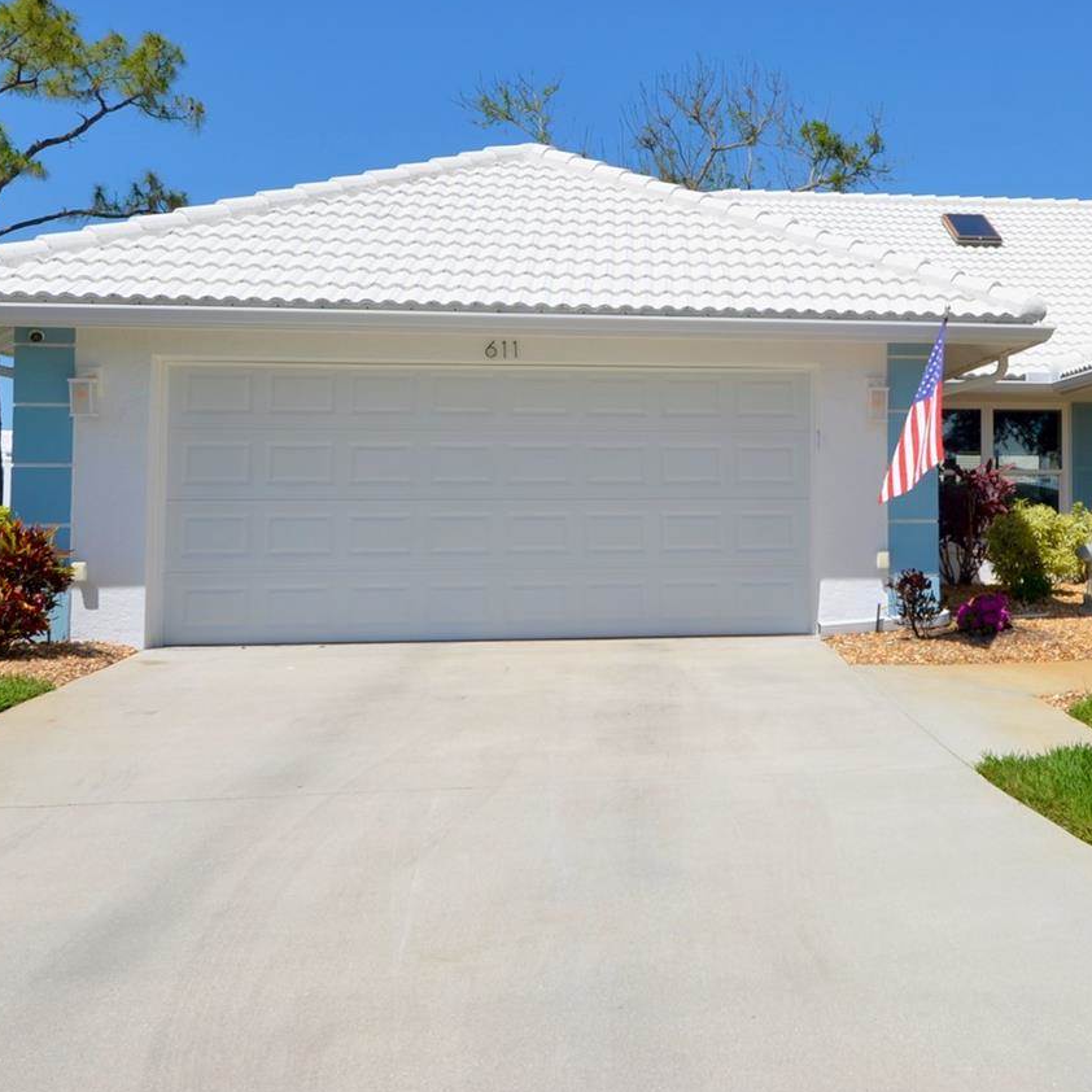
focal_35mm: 58
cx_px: 856
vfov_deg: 29.5
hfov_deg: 29.0
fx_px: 2070
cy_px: 425
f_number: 10
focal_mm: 24
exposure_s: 1/400
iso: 100
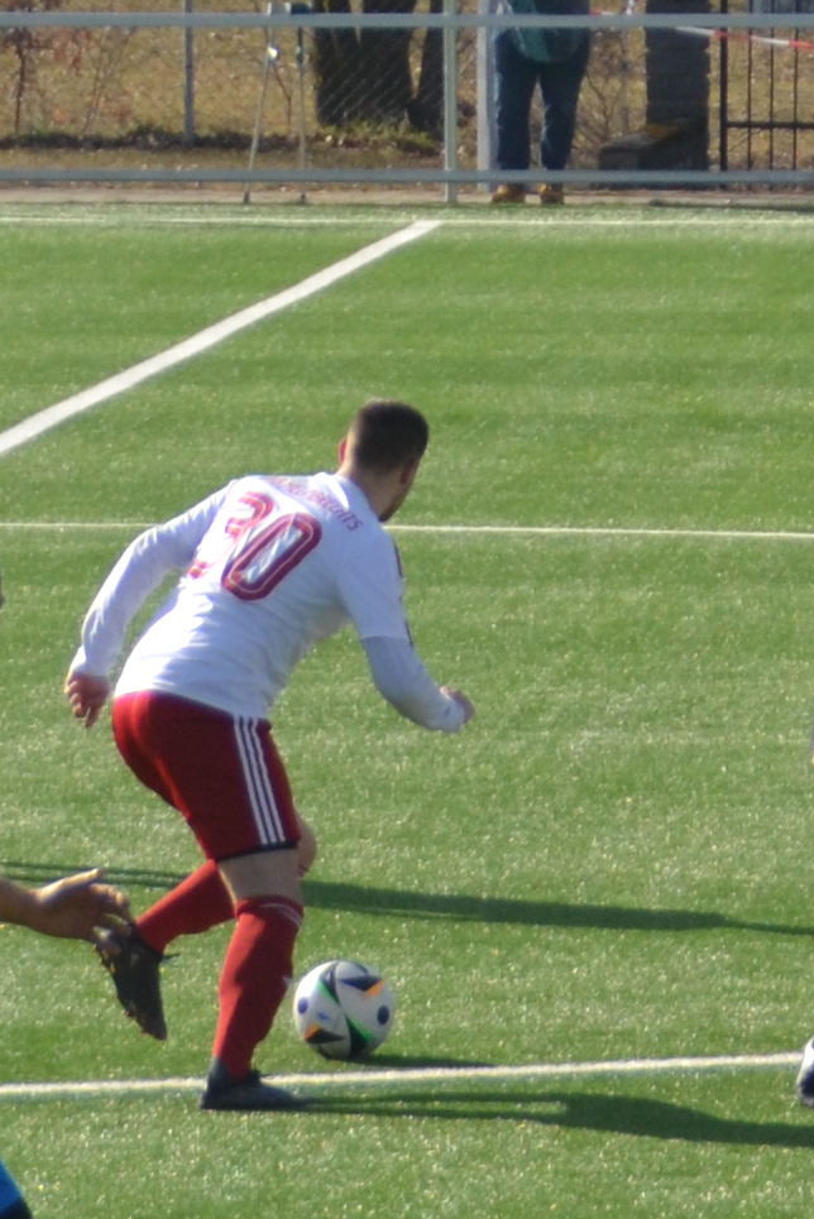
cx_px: 1577
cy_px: 503
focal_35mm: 401
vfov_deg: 5.1
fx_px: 13590
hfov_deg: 3.4
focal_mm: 56
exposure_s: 1/1000
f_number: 5
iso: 400
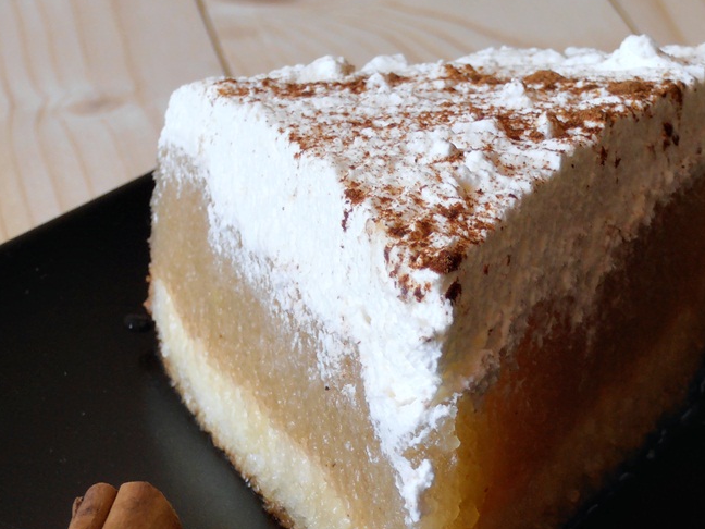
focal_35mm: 213
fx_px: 4338
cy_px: 394
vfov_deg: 7.0
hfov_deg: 9.3
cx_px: 470
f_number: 5.8
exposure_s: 1/40
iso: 100
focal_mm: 24.39
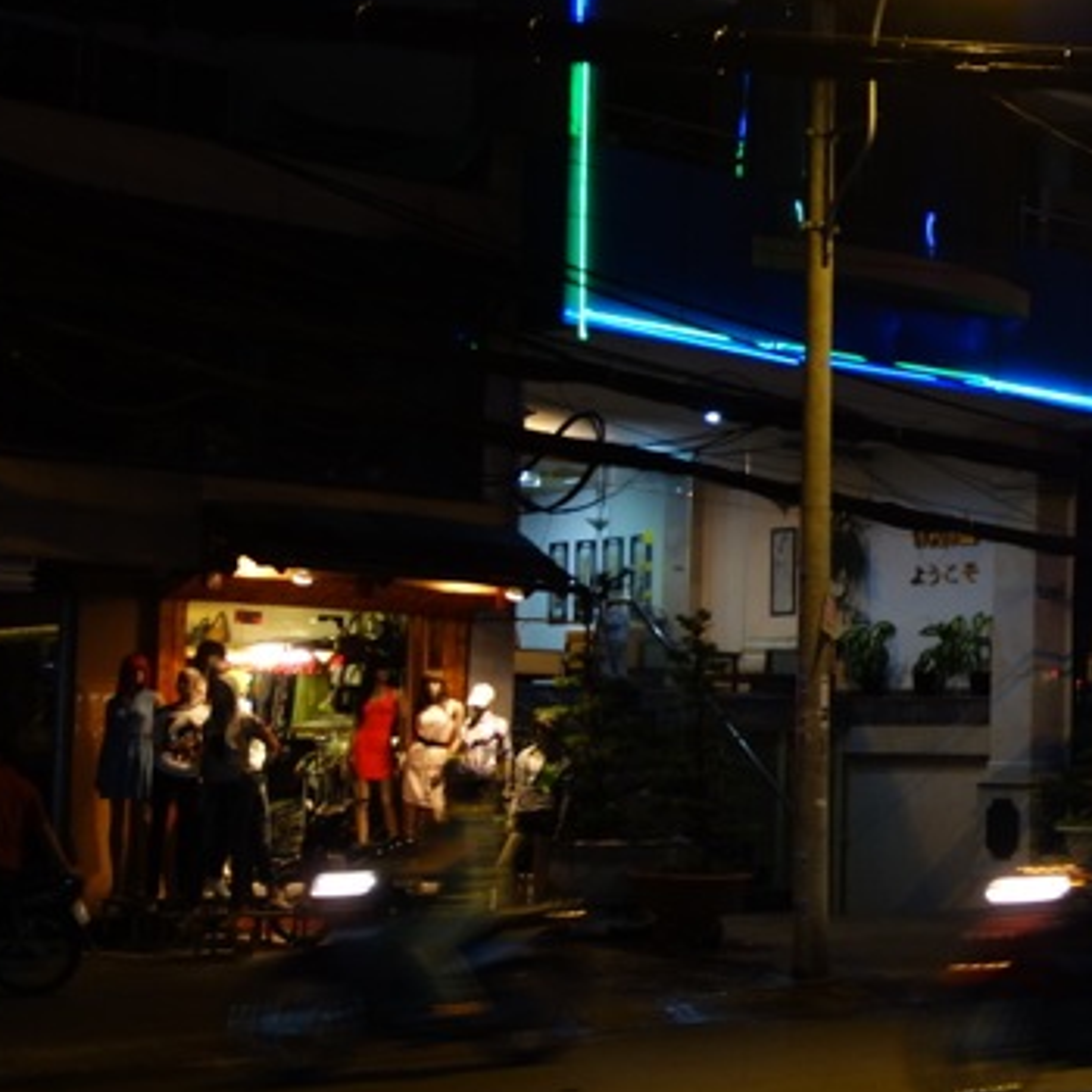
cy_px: 591
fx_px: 2427
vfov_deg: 25.3
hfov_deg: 23.9
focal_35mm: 68
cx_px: 1164
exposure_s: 1/30
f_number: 1.8
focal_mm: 10.4
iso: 200
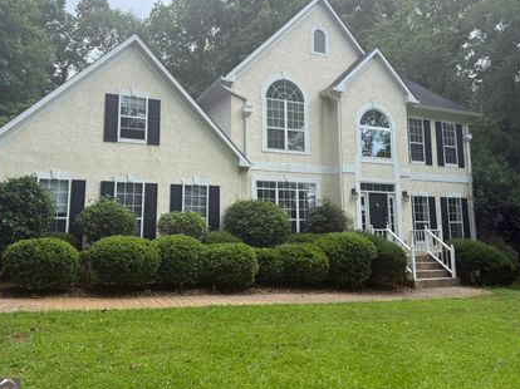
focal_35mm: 29
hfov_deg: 61.7
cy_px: 166
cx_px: 264
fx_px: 435
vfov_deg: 48.0
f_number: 1.78
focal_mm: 6.76
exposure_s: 1/2370
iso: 100
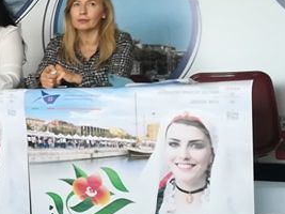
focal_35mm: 78
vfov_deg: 18.9
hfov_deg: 22.3
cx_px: -89
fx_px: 642
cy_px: 88
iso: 160
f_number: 2.2
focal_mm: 3.83
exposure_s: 1/33.3
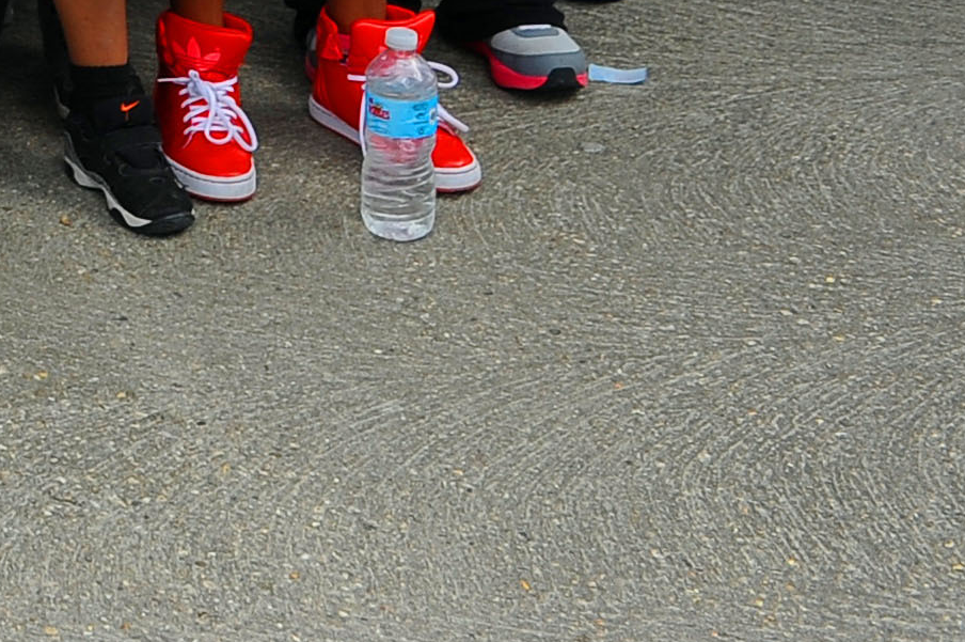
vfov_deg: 10.5
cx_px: -1012
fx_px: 3026
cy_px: -858
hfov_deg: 14.7
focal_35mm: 113
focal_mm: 24
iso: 250
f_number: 6.3
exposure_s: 1/200
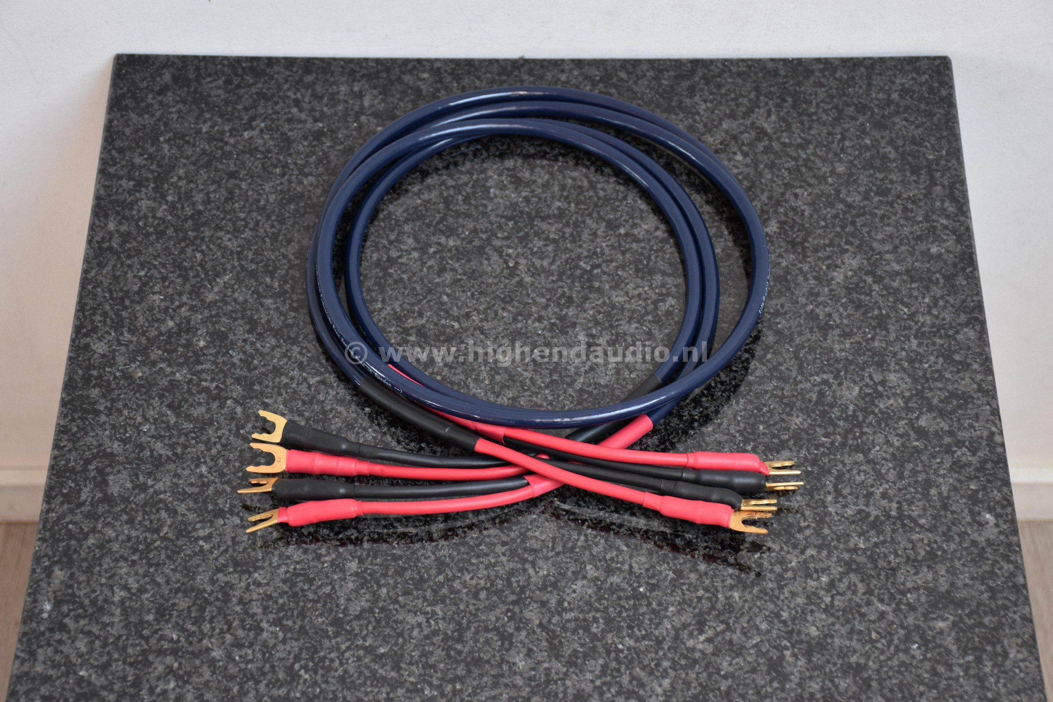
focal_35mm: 75
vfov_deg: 18.2
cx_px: 526
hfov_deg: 27.0
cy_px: 351
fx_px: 2194
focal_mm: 50
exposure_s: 1/60
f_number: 4.8
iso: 400
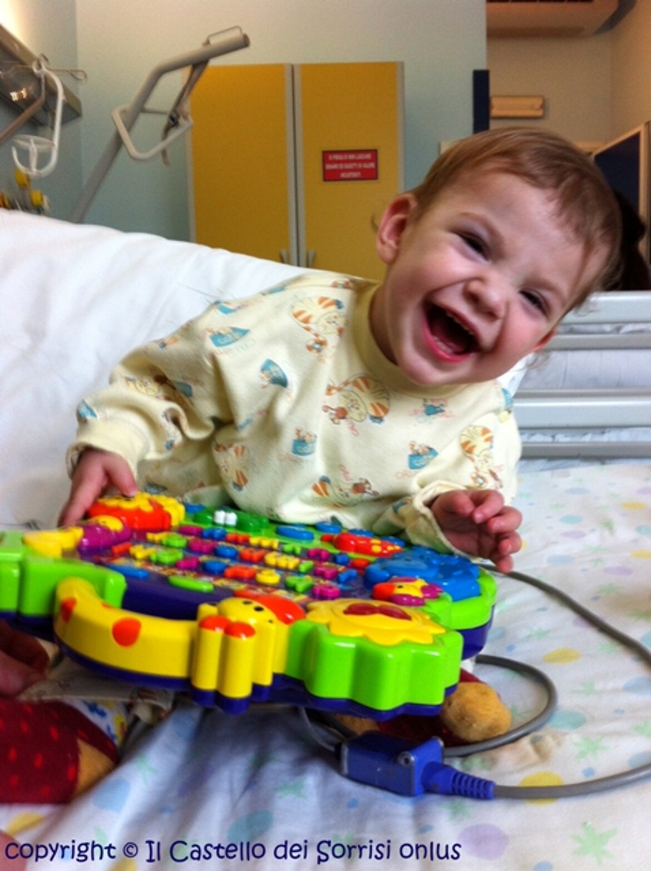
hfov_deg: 40.6
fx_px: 880
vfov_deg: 52.7
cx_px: 326
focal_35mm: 35
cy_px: 436
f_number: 2.8
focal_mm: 3.85
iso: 80
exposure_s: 1/15
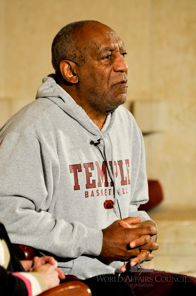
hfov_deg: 4.2
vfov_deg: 6.3
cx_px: 98
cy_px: 148
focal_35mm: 330
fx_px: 2702
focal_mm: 220
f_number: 5.3
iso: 1000
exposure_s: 1/50
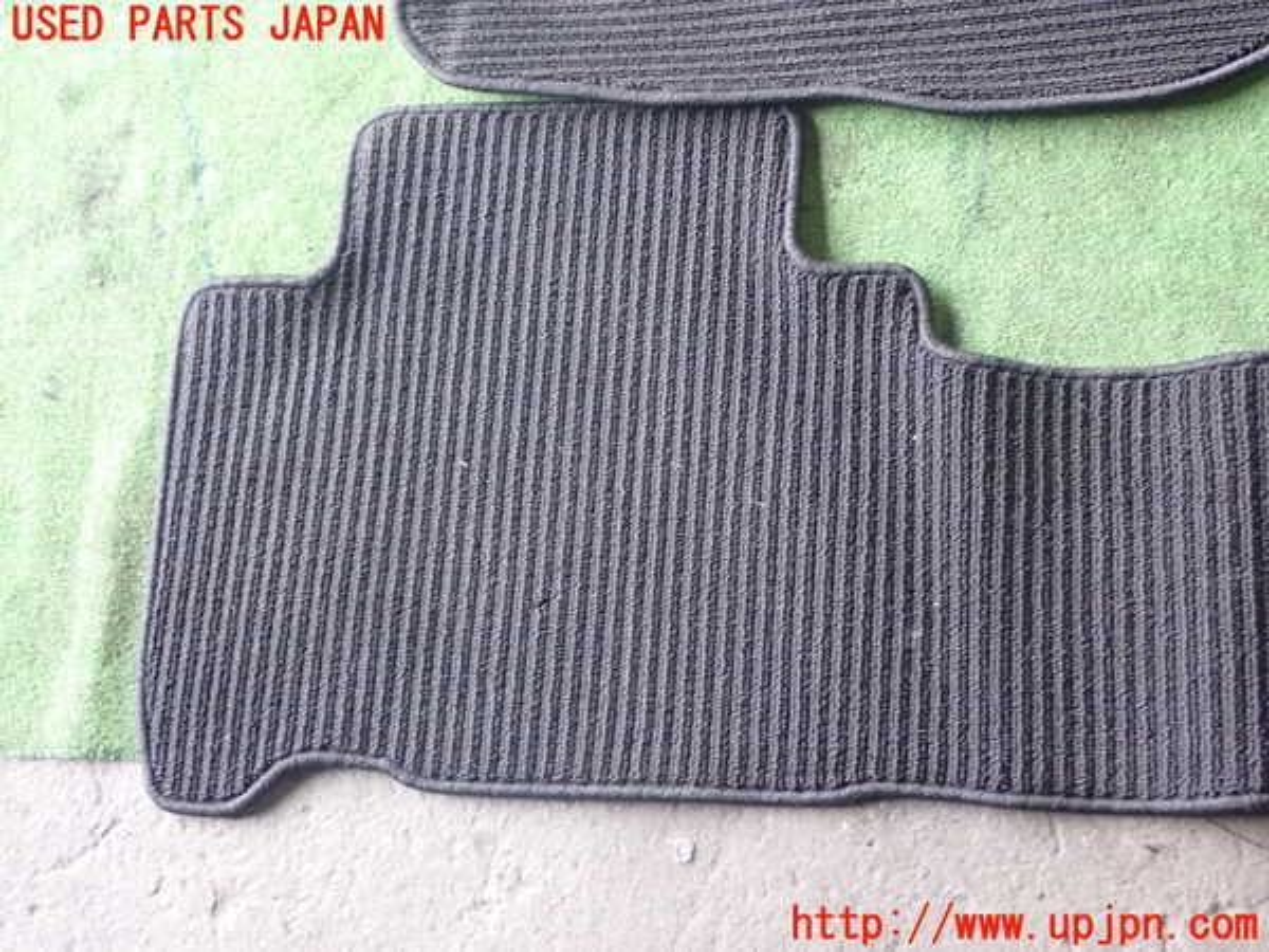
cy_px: 476
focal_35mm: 47
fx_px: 1723
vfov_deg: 30.9
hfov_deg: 40.4
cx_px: 634
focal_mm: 8.4
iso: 800
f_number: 3.1
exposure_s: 1/30
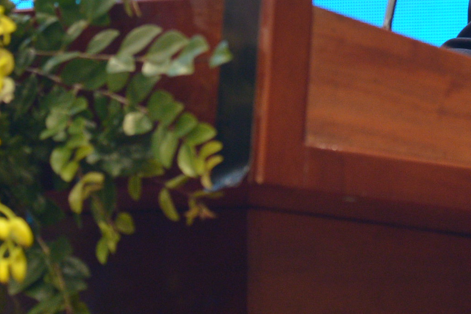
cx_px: 256
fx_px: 5653
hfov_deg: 4.8
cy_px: -188
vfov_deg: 3.2
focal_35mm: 432
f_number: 4
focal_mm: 120
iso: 1600
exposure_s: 1/100
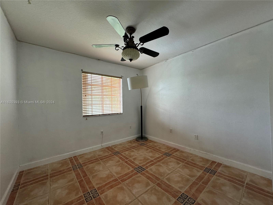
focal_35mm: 14
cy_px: 102
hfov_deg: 102.1
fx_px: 110
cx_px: 136
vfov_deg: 85.7
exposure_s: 1/120
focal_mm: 2.22
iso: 320
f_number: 2.2
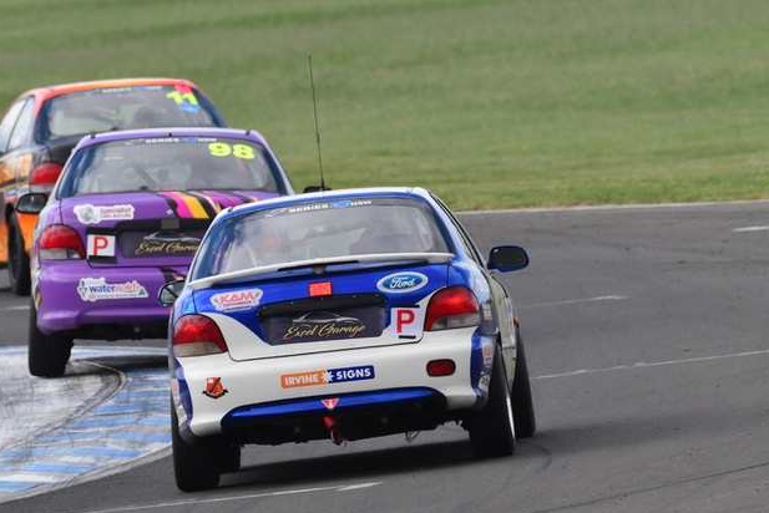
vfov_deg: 1.4
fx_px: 20793
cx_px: 273
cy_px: 252
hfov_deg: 2.1
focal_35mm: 973
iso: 400
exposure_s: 1/500
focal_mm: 500
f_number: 9
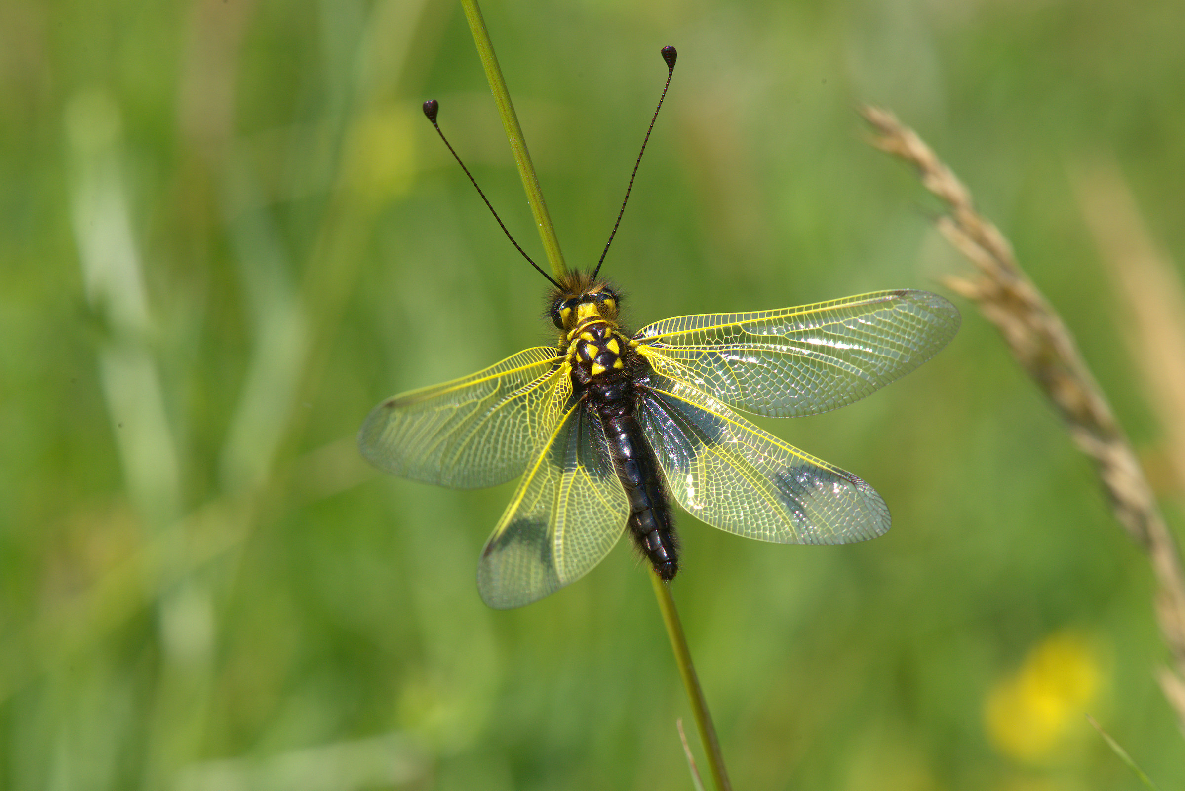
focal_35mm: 105
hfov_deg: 19.4
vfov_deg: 13.1
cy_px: 396
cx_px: 592
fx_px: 3457
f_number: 18
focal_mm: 105
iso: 320
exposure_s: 1/200
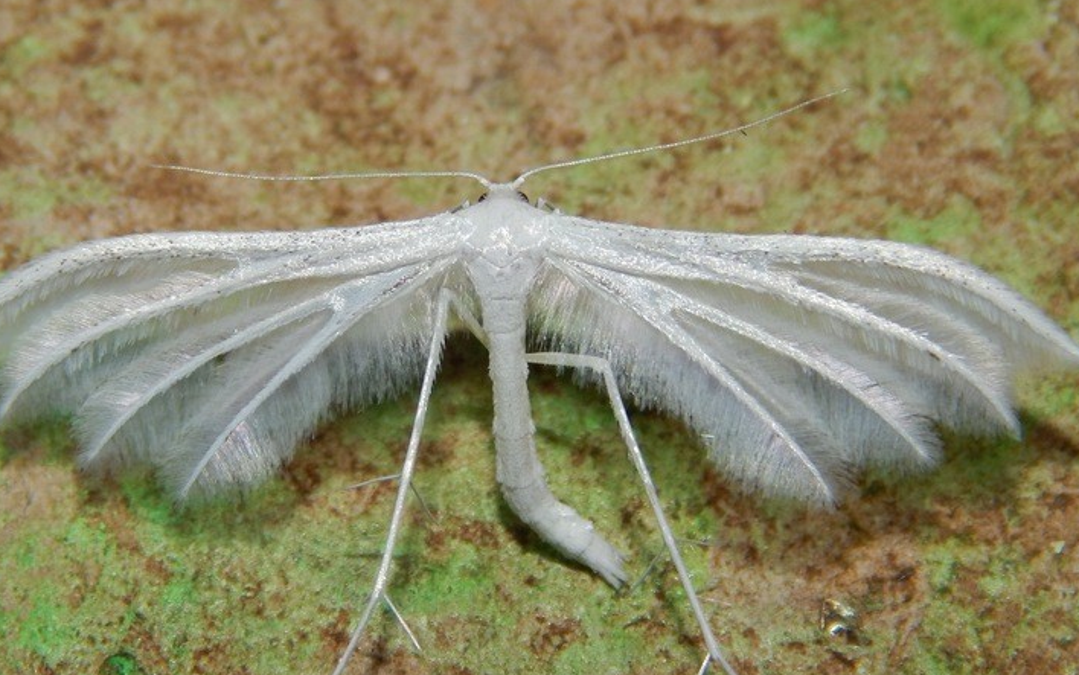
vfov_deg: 8.3
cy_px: 405
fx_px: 4648
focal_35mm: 158
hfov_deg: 13.2
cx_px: 504
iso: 125
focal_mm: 23.4
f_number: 9.6
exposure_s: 1/30
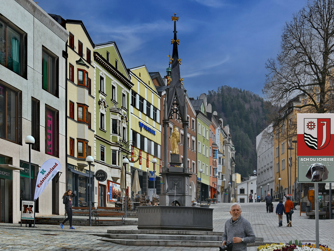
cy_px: 156
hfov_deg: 35.2
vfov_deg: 26.9
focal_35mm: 54
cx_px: 110
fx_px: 521
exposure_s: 1/400
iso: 100
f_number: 8
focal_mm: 38
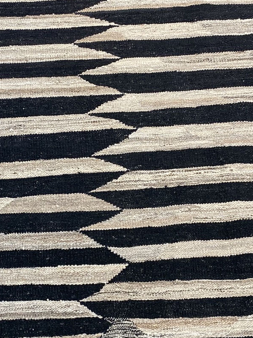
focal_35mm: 67
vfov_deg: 28.9
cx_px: 43
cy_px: 195
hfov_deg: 21.6
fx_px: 653
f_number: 1.8
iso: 80
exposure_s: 1/60
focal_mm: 4.25
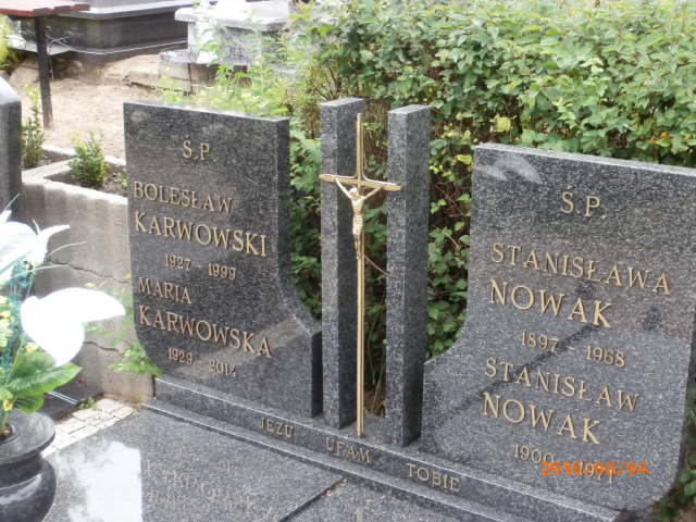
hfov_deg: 33.8
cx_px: 348
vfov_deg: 25.7
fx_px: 1146
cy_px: 261
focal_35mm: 57
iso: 100
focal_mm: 10.11
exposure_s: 1/60
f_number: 4.5
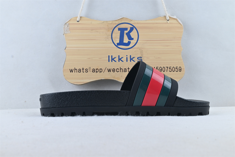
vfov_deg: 34.2
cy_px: 78
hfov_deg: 49.6
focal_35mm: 39
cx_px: 118
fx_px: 255
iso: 100
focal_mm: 26
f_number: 10
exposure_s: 1/13
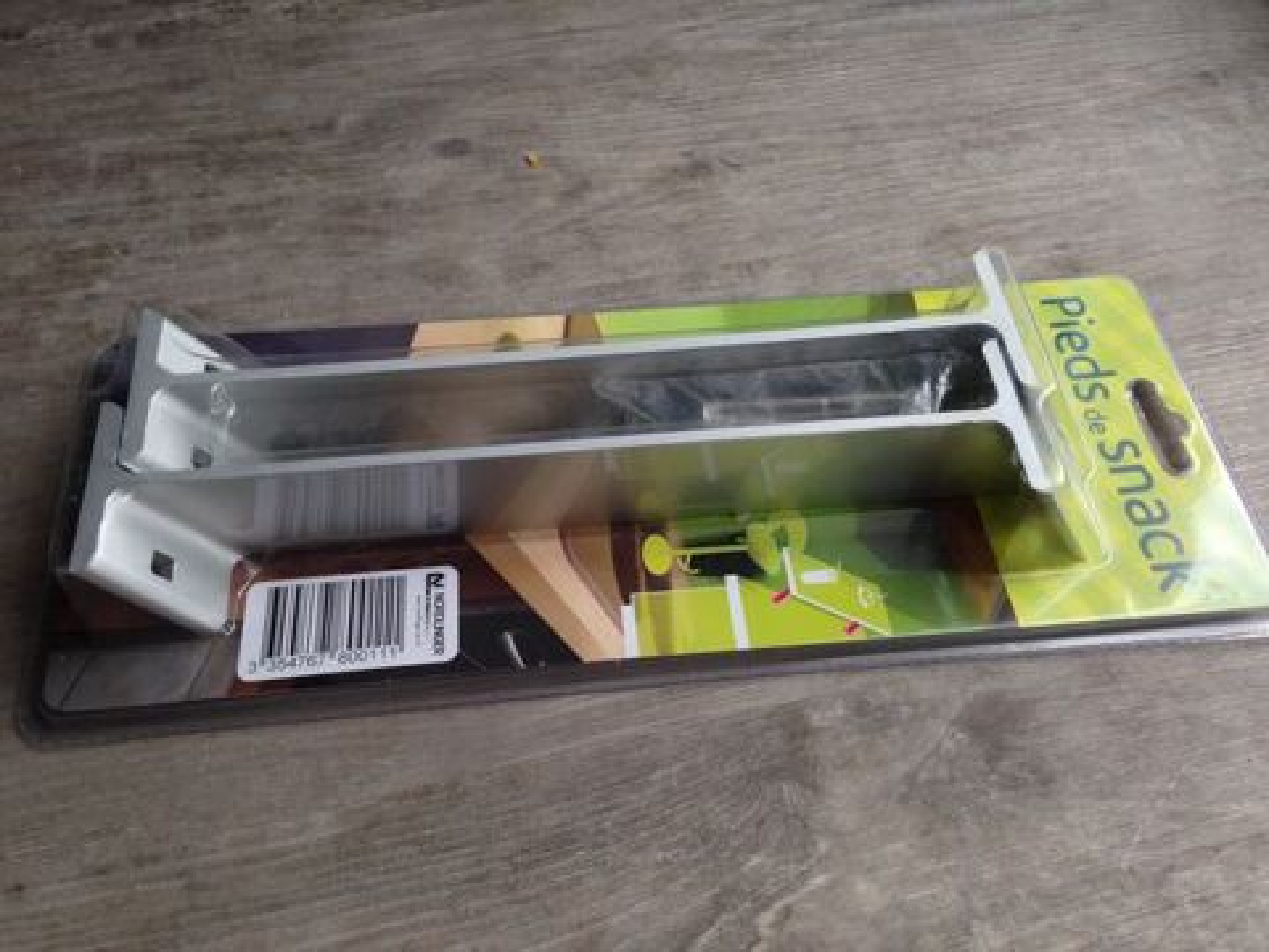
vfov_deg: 42.9
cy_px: 476
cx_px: 634
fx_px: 1210
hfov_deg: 55.4
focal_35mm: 33
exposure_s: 1/188
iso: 50
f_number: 2.4
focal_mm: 4.12
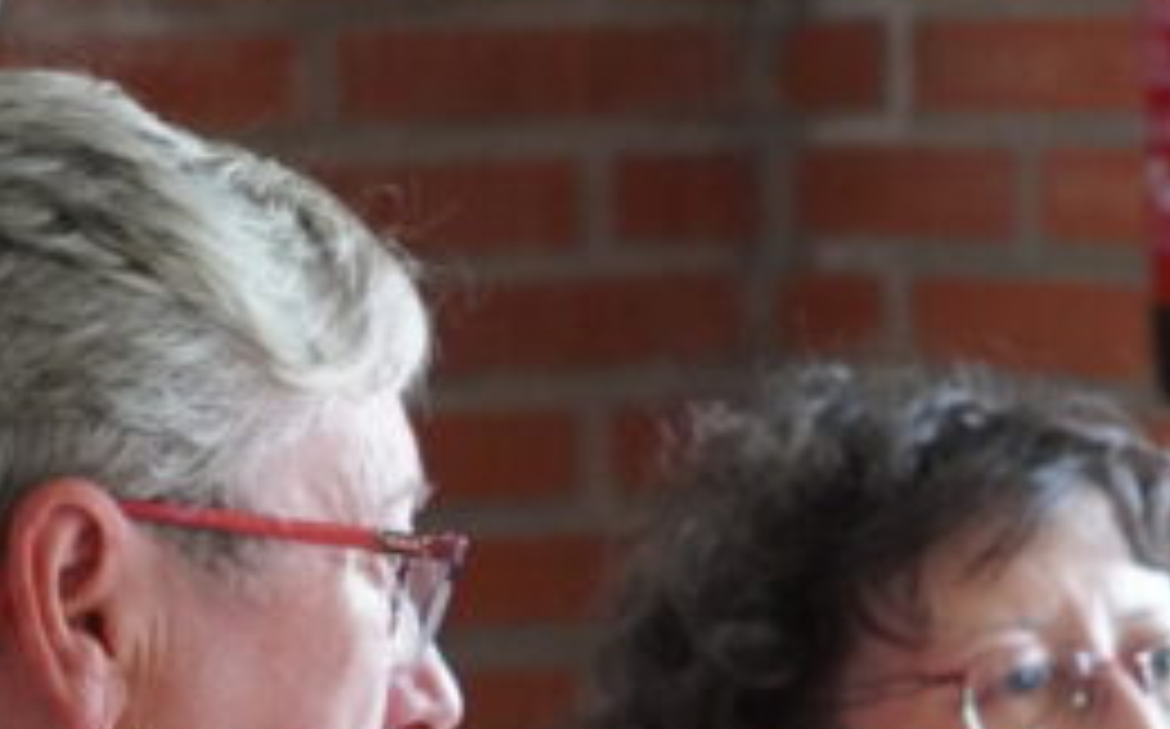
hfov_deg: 8.4
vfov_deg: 5.3
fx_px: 7917
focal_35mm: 249
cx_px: 1130
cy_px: 580
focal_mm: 55
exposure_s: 1/160
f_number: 4.5
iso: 5000
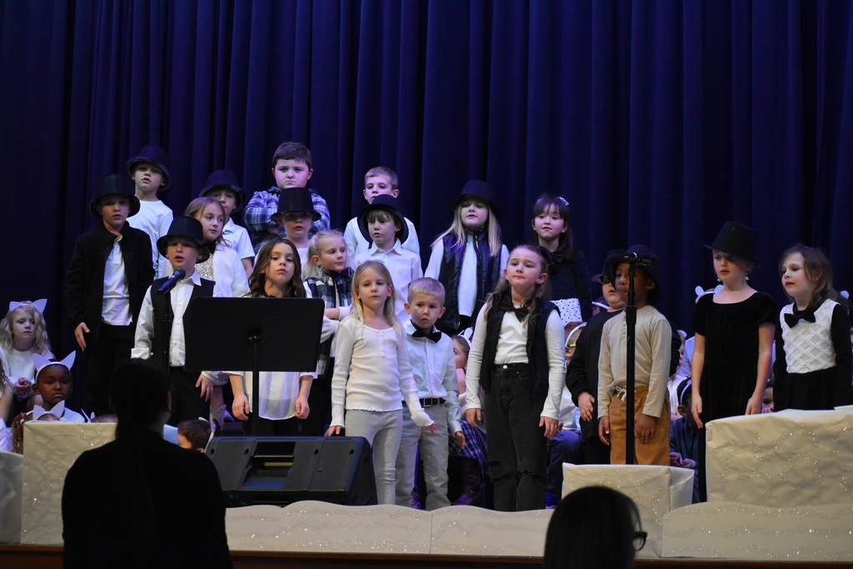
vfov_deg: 13.0
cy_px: 284
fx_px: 2488
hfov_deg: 19.5
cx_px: 426
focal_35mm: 105
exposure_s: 1/320
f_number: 4.5
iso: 3200
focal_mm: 70
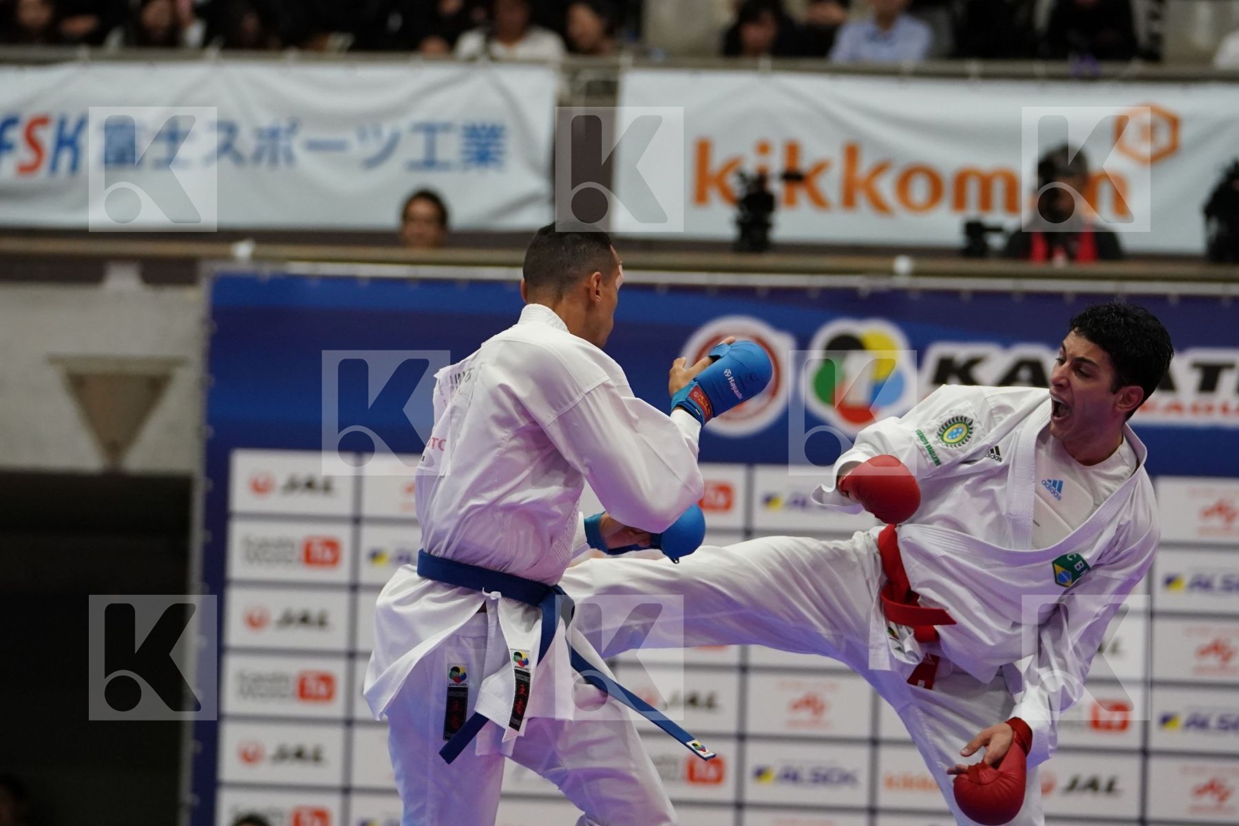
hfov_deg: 10.8
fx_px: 6539
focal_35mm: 190
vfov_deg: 7.2
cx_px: 620
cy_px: 413
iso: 2500
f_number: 2.8
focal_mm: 127
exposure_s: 1/1000
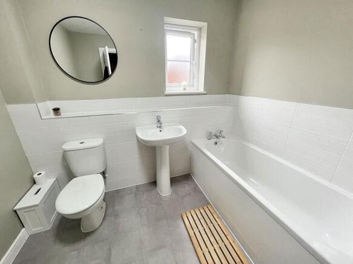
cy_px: 132
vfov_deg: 89.9
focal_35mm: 13
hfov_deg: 106.2
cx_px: 176
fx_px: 133
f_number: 1.8
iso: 125
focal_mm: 1.6
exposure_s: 1/50
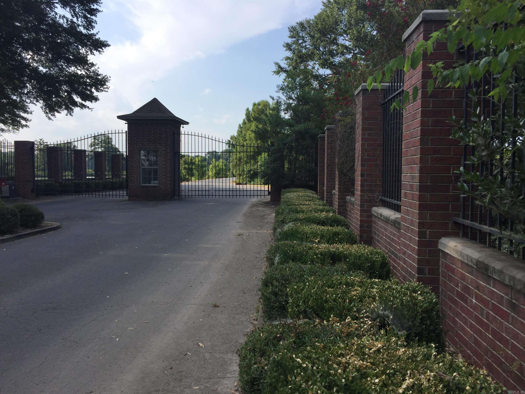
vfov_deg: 48.2
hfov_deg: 61.7
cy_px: 197
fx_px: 440
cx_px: 262
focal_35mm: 29
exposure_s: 1/1276
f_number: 2.2
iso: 32
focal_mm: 4.15
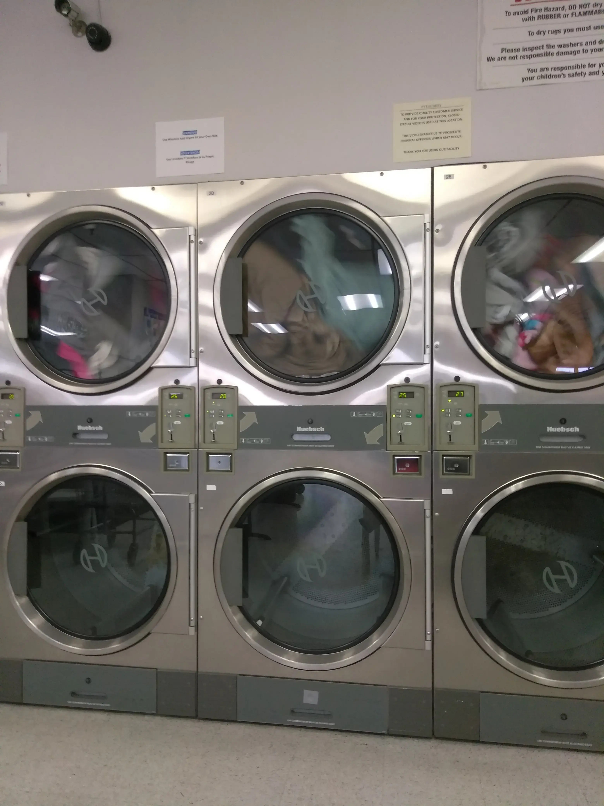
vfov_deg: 81.7
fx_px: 465
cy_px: 403
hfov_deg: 66.0
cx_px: 302
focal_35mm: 20
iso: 307
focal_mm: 3.46
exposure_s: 1/30
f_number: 2.2
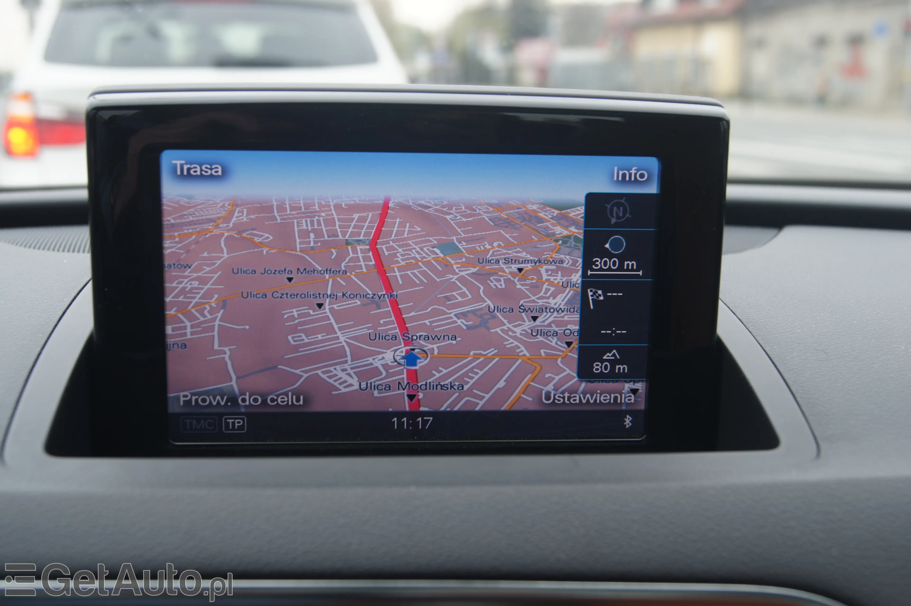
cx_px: 456
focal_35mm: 42
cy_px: 303
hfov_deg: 46.4
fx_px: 1062
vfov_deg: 31.9
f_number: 5.6
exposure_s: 1/60
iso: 100
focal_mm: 28
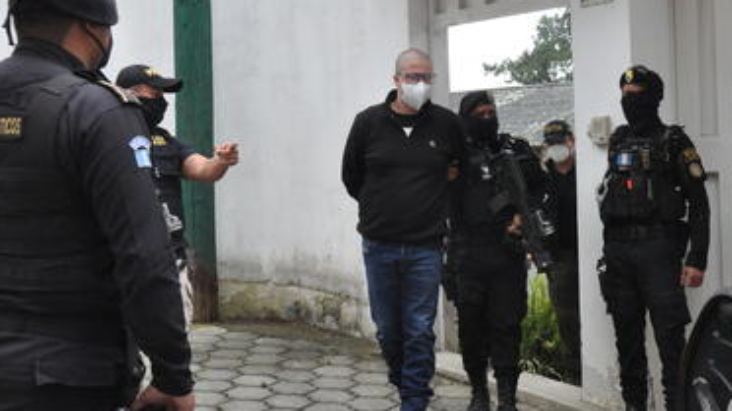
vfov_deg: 22.7
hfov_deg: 39.0
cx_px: 484
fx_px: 1023
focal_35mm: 53
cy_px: 146
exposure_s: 1/160
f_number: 16
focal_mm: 25
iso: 1600
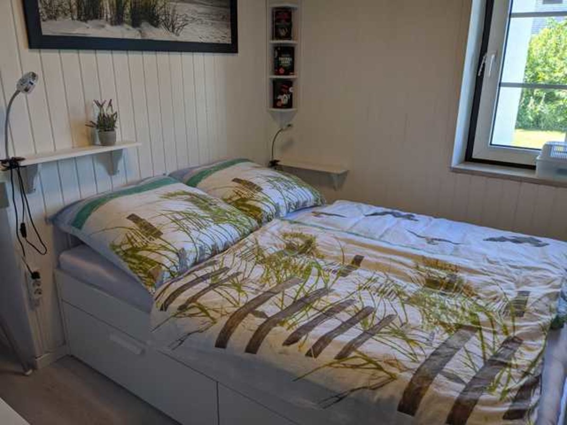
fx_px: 442
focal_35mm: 27
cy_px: 212
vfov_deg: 51.4
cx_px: 284
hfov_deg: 65.3
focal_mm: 4.38
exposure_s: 1/113
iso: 51
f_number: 1.73
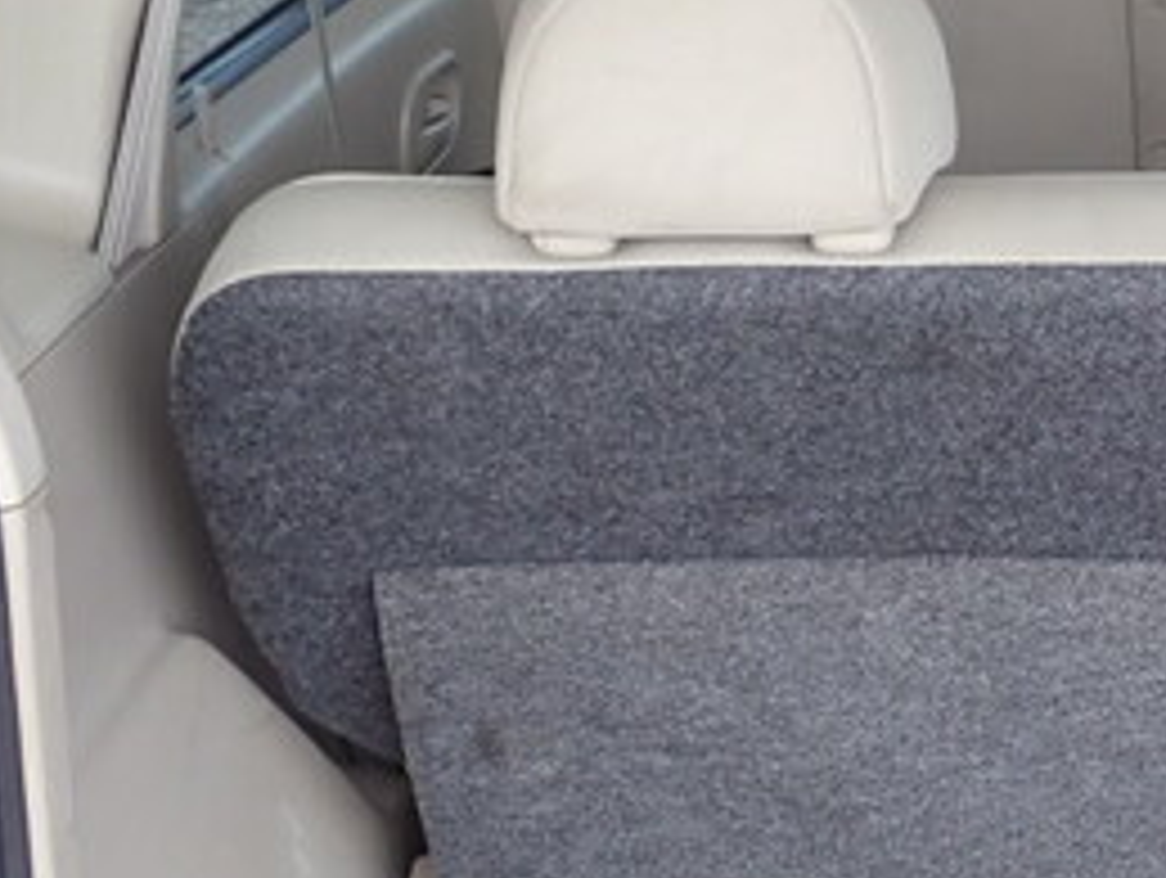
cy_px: 297
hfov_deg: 16.9
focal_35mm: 111
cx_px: 1391
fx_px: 3744
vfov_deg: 13.4
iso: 100
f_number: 3.5
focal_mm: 6.37
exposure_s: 1/125
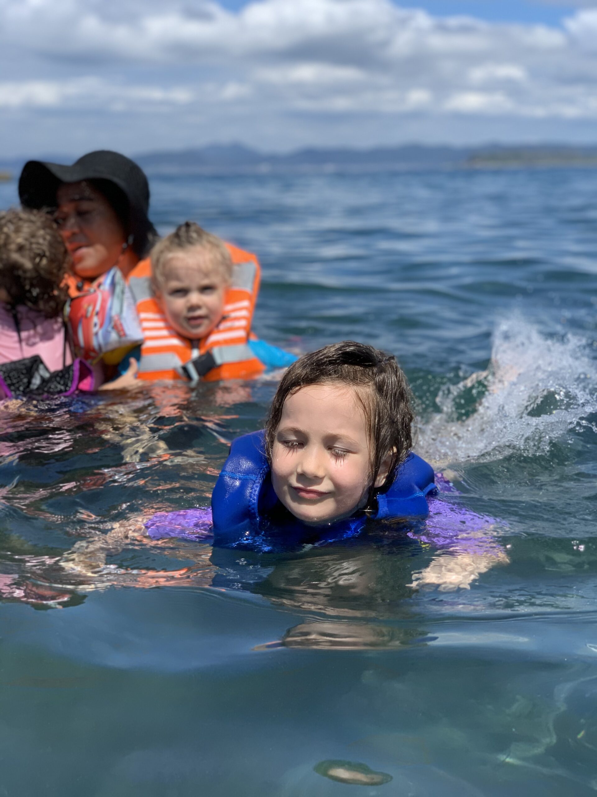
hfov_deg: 28.0
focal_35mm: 52
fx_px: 1196
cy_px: 398
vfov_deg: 36.8
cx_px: 298
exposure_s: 1/1065
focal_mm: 6
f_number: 2.4
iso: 16
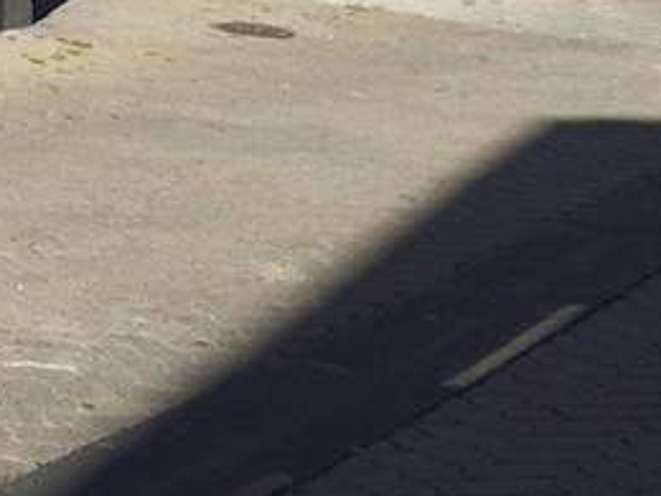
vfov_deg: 9.2
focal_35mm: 142
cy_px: -745
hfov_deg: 10.5
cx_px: -1233
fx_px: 2712
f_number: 9
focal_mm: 24
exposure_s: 1/500
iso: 400
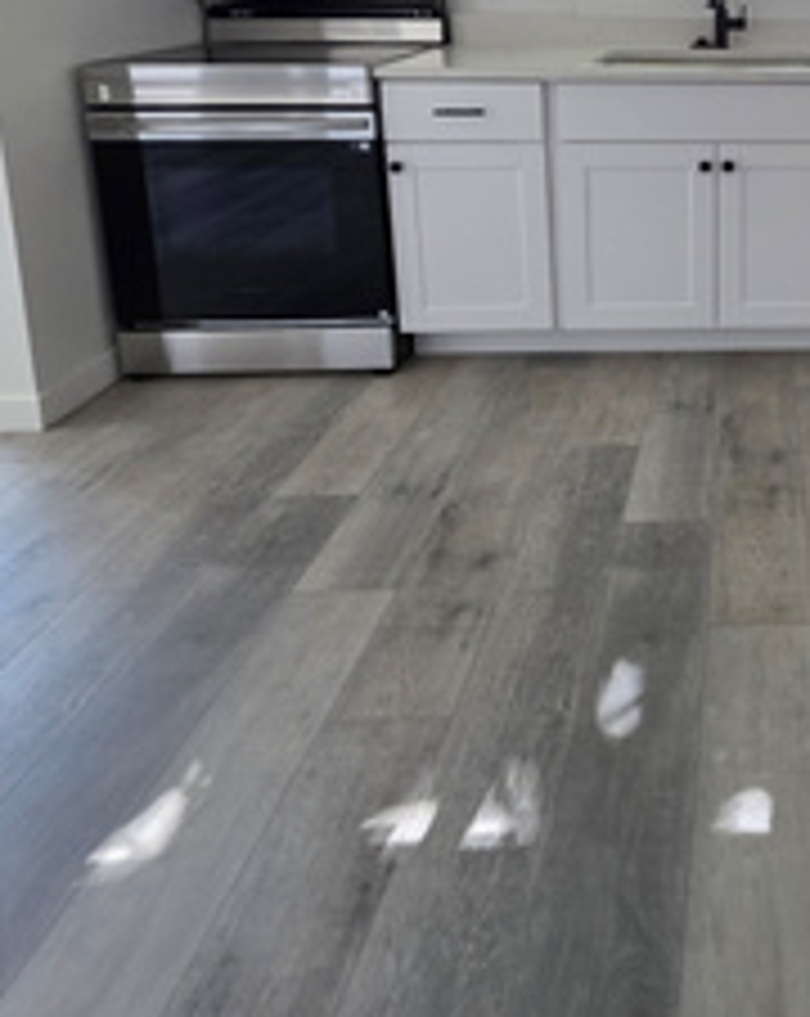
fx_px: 811
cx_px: 806
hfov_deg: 45.1
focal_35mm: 27
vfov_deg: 55.7
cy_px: 104
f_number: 1.9
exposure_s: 1/120
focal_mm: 2.2
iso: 250
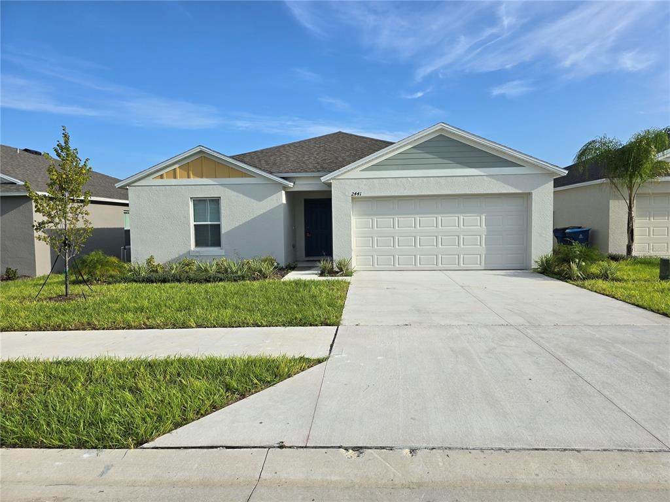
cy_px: 251
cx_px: 335
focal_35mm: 23
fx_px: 445
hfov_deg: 73.9
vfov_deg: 58.9
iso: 12
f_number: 1.7
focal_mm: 6.3
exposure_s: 1/994
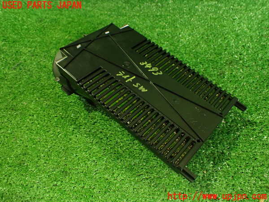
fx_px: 233
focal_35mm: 30
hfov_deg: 60.0
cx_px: 134
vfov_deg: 46.8
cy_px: 101
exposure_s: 1/30
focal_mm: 5.4
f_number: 2.3
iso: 800
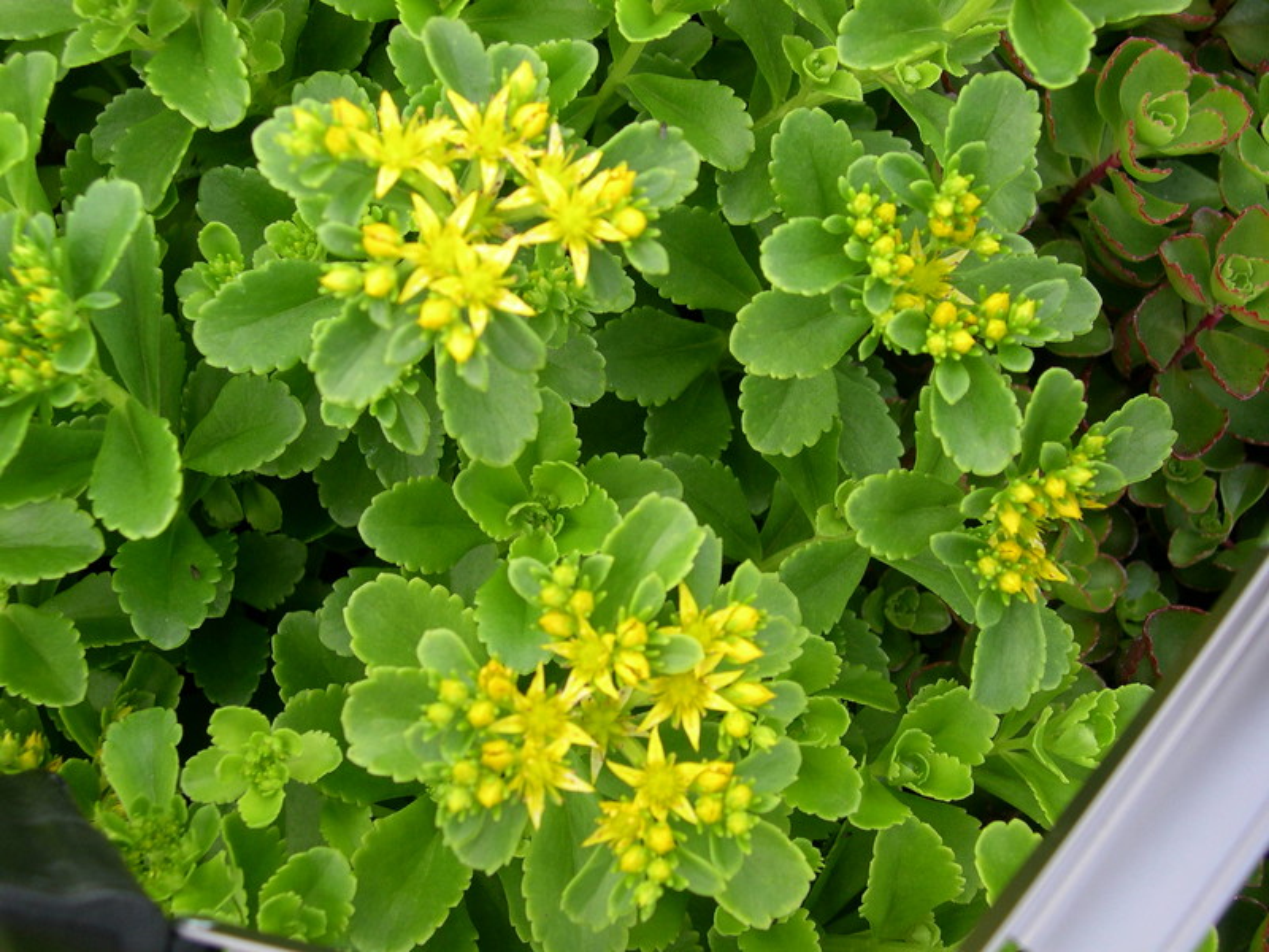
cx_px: 634
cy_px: 476
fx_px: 1393
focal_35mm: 38
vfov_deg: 37.7
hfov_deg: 49.0
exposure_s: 1/93.6
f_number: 2.8
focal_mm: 8
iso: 100
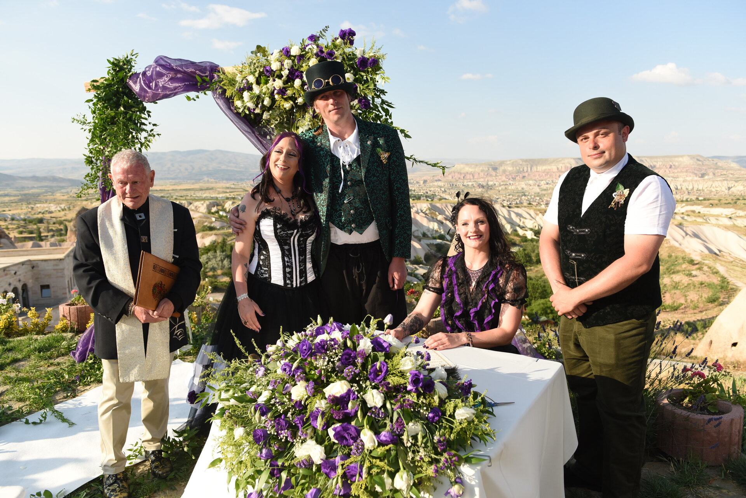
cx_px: 373
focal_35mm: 26
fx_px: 539
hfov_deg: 69.4
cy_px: 249
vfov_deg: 49.6
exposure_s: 1/1250
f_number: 4.5
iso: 320
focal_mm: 26
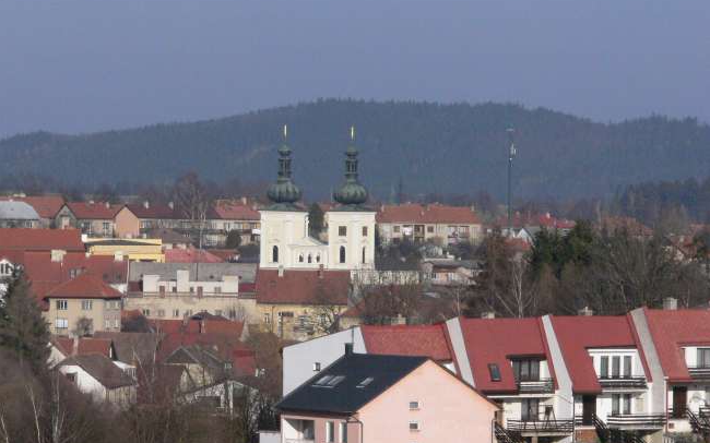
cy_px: 234
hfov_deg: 7.6
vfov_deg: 4.7
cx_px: 354
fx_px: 5378
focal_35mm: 278
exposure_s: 1/1000
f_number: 10
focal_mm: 55.2
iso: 400
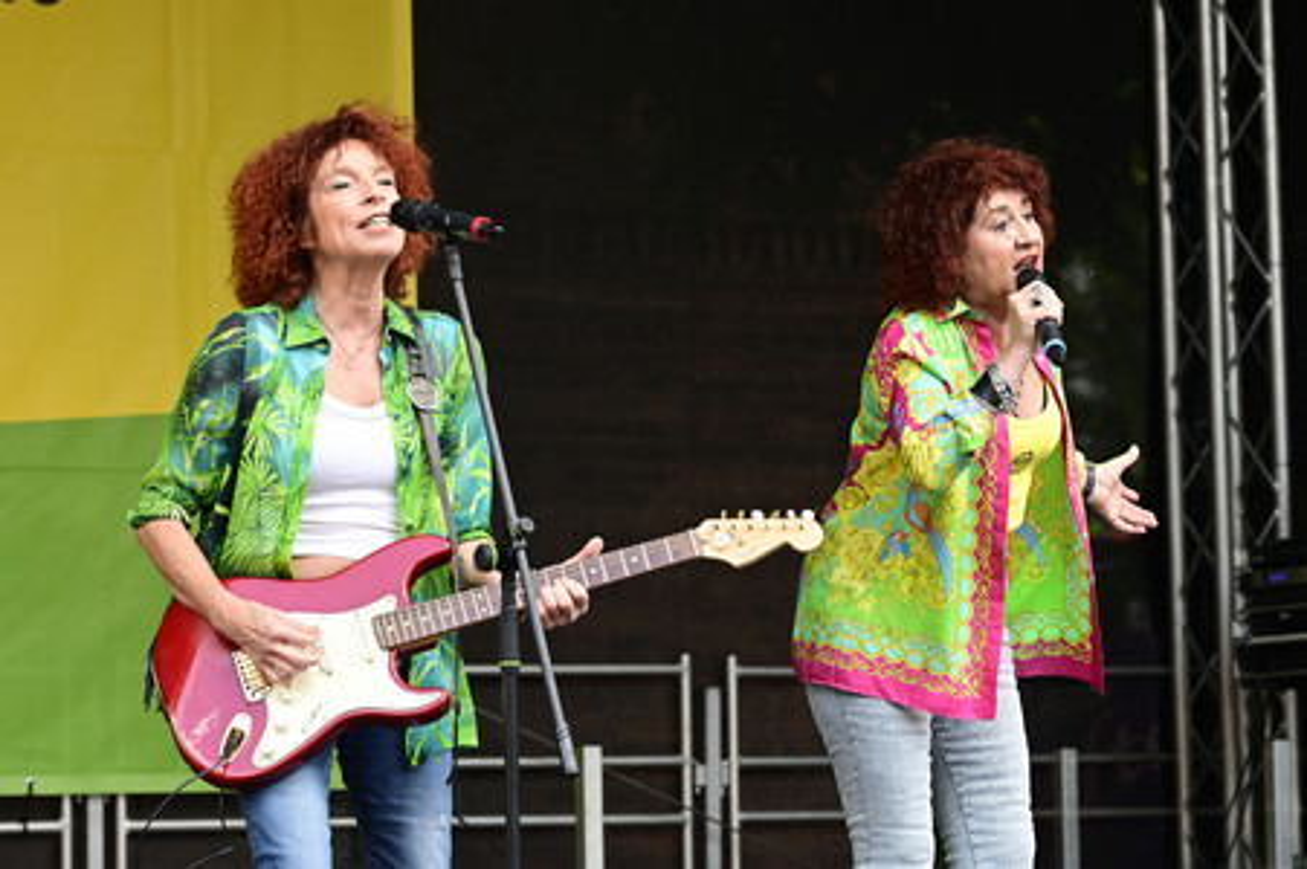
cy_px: 434
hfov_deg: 17.1
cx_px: 654
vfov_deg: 11.4
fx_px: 4353
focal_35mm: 120
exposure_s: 1/200
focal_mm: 120
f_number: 5
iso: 320
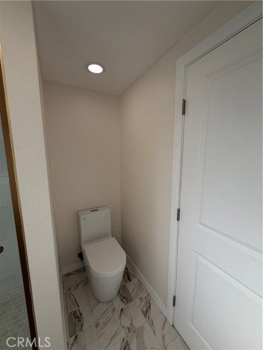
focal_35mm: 14
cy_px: 175
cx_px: 132
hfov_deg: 85.7
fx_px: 142
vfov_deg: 102.1
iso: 50
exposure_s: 1/502
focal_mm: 2.22
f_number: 2.2
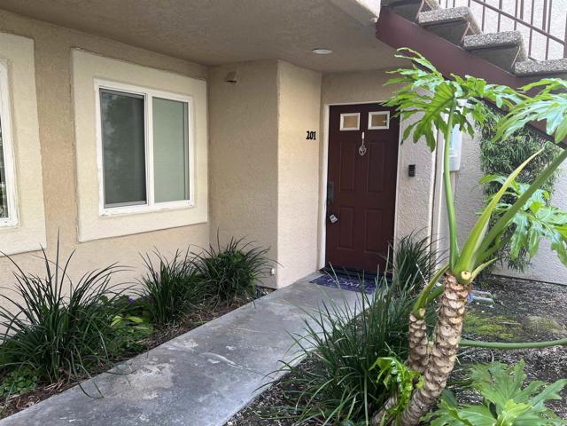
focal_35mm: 26
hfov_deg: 67.3
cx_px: 284
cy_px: 213
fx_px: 426
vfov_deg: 53.1
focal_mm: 5.7
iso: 32
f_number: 1.5
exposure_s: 1/127
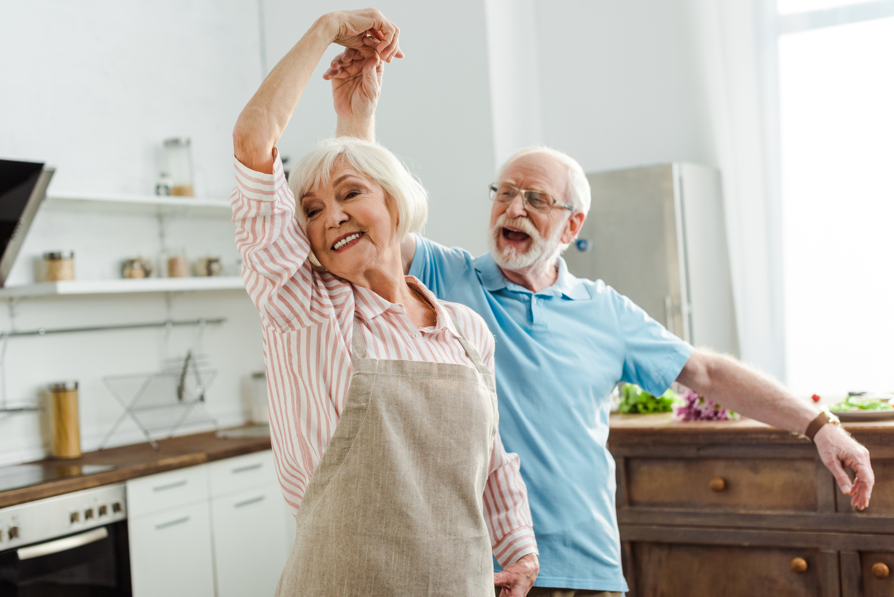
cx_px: 447
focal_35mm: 50
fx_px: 1242
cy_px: 298
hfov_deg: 39.6
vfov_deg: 27.0
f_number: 3.5
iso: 200
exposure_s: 1/200
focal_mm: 50
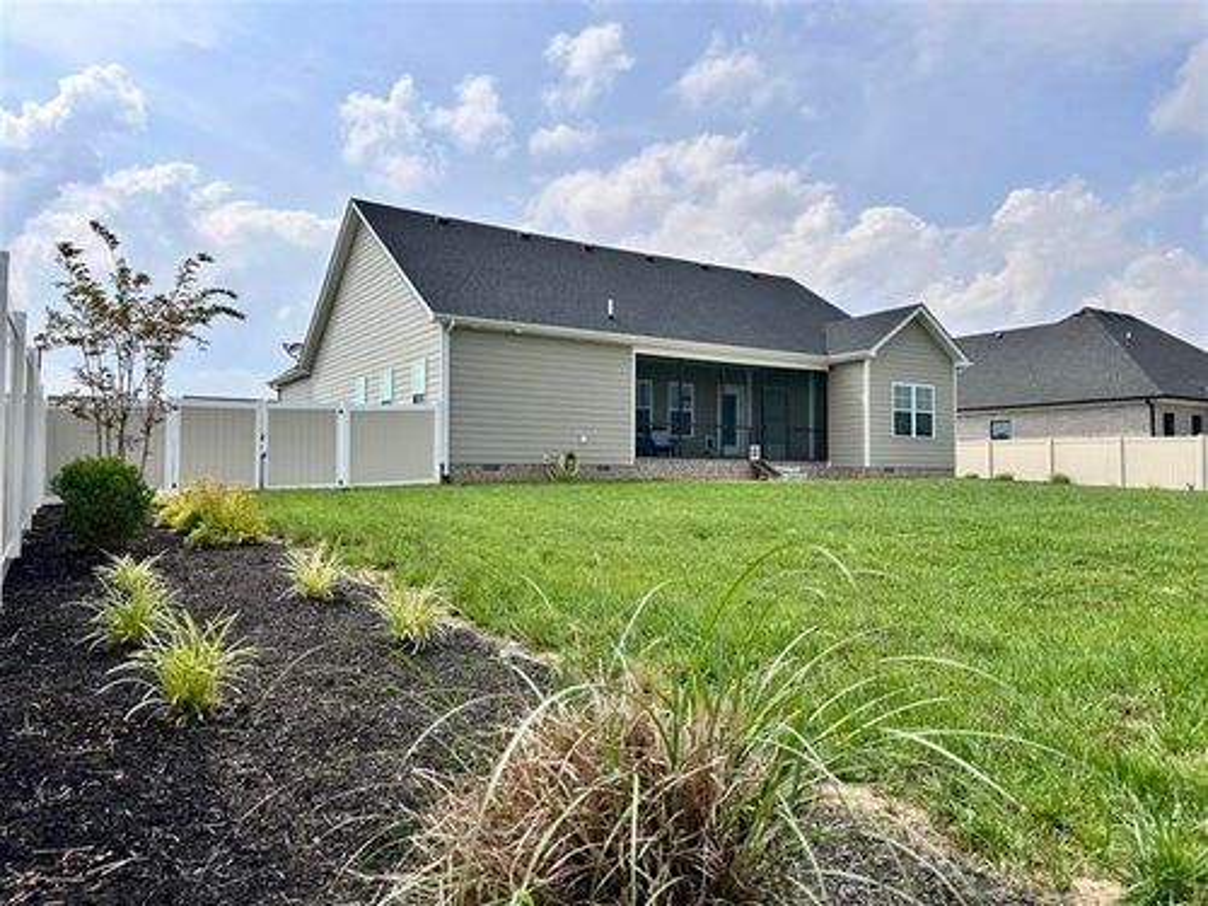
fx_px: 838
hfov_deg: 71.6
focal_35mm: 24
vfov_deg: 56.8
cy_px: 453
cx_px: 604
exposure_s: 1/7576
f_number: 1.78
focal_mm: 6.86
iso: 80
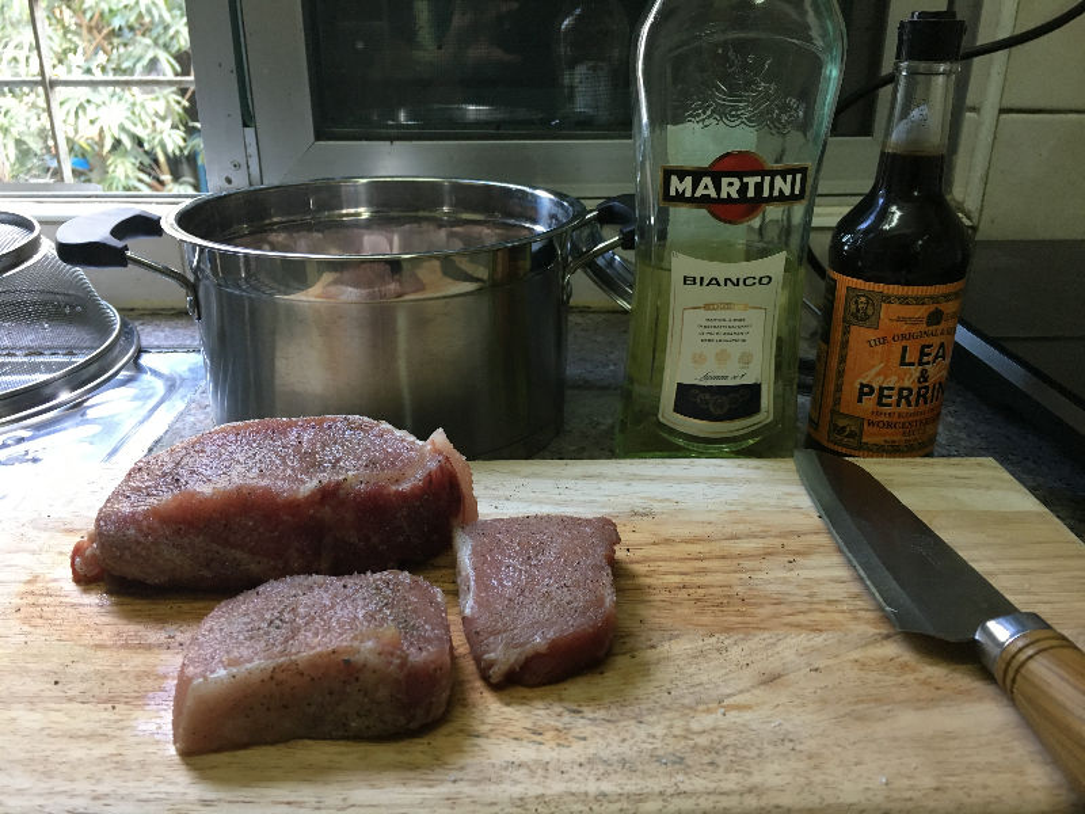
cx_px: 542
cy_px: 407
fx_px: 909
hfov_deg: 61.7
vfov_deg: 48.2
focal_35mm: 29
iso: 125
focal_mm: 4.15
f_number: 2.2
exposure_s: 1/33
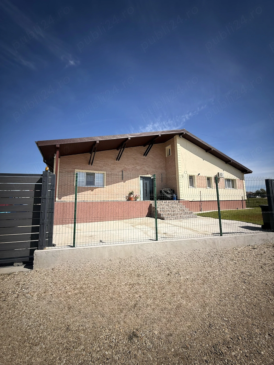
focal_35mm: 14
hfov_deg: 85.7
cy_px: 182
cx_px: 137
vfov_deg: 102.1
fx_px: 148
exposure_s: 1/3663
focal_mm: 2.22
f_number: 2.2
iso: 50
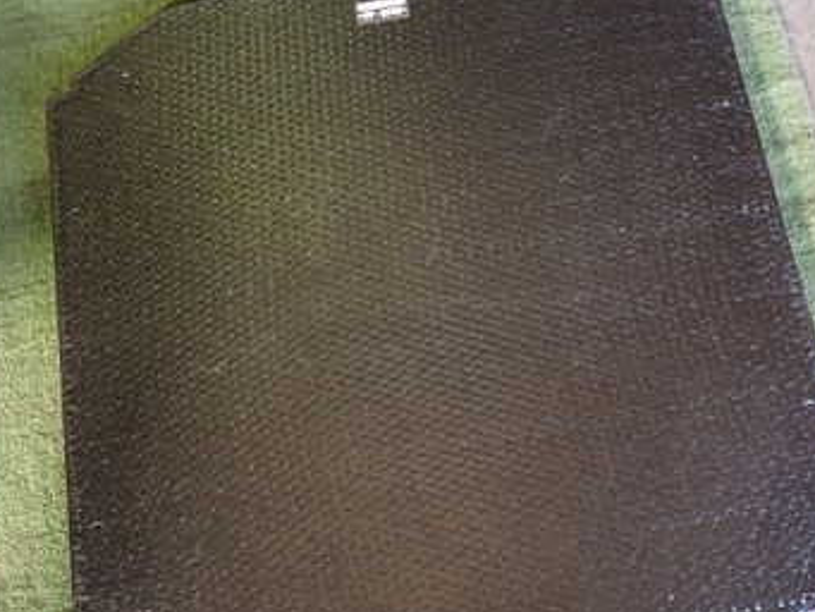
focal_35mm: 44
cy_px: 304
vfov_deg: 32.9
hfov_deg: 42.9
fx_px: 1036
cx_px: 454
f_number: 2
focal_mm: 4.5
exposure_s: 1/30
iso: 200
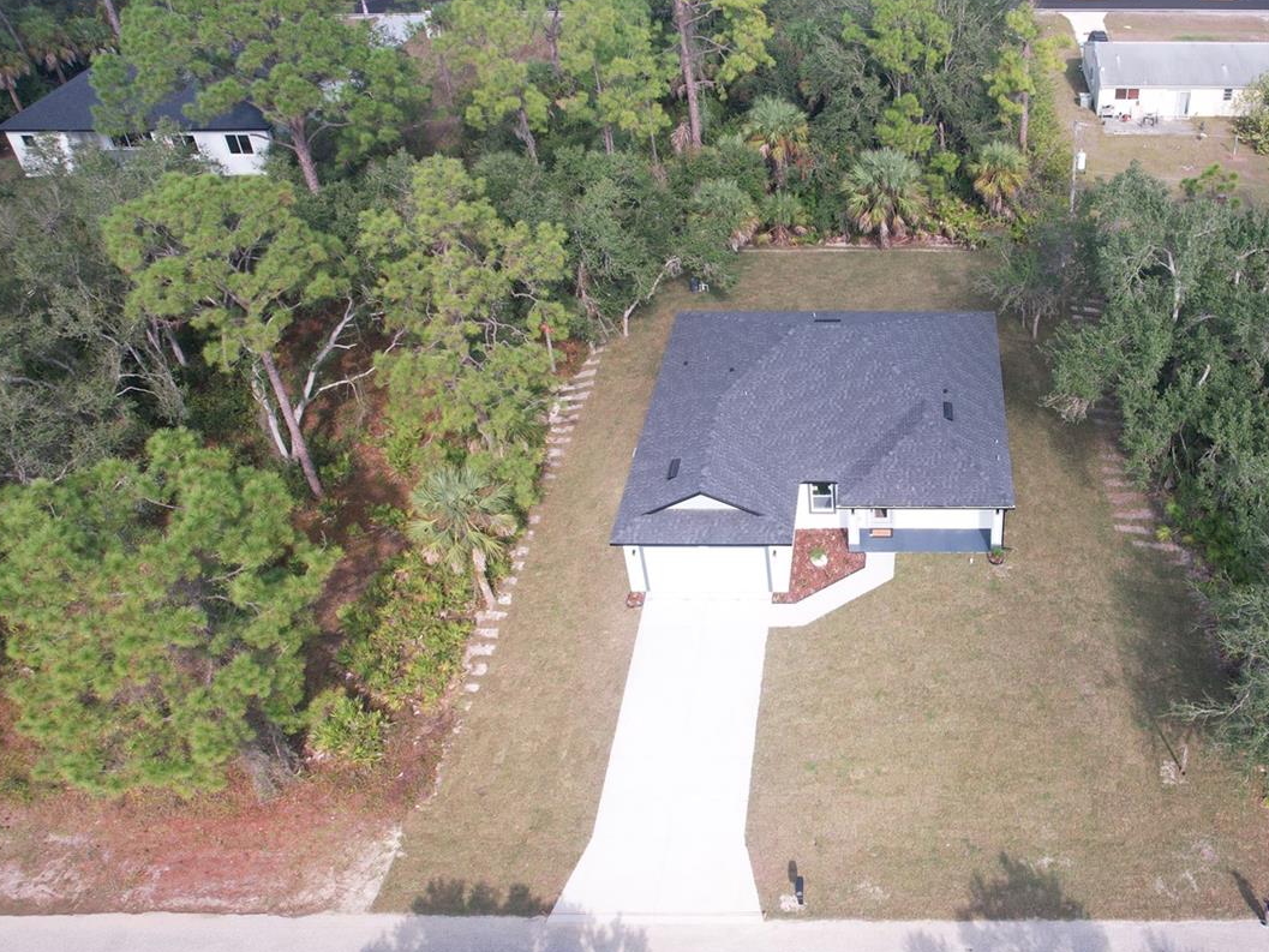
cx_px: 893
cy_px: 415
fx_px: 1173
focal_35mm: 32
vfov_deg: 44.1
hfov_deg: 55.0
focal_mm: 8.38
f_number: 2.8
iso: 200
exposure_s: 1/400
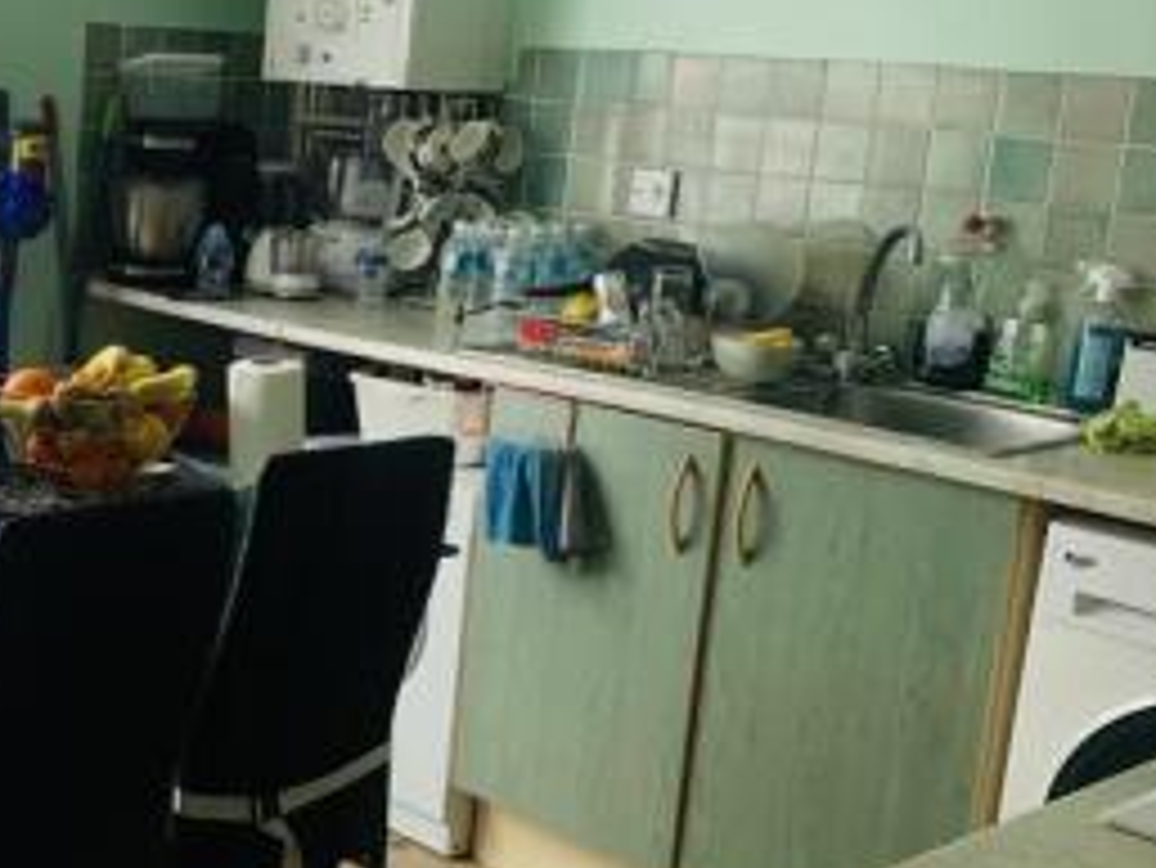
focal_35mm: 59
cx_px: 88
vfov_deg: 24.8
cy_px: 465
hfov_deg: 31.0
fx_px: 1971
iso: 100
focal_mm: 4.25
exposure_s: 1/121
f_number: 1.8
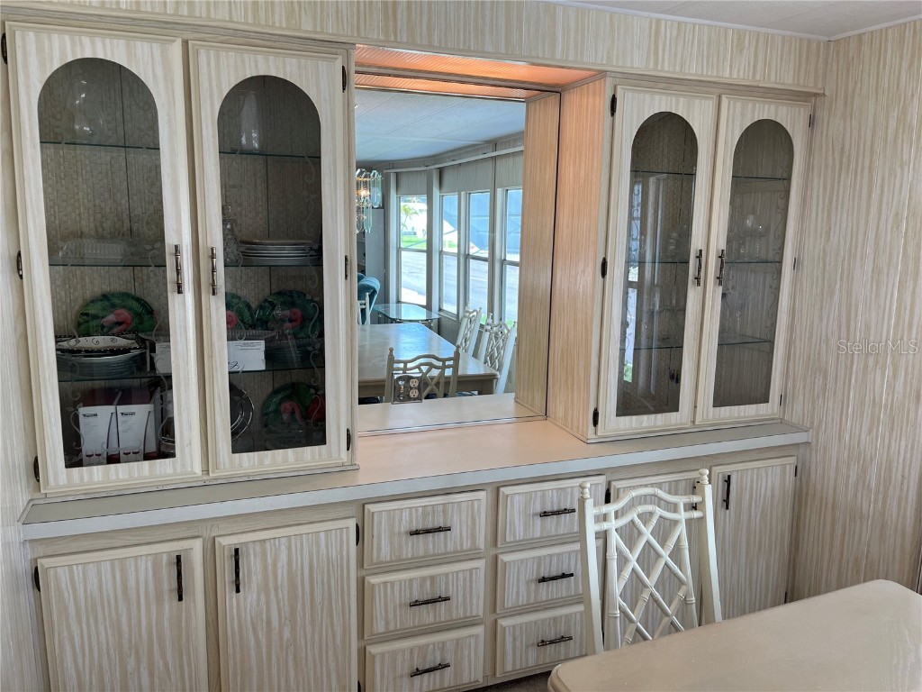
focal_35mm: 26
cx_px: 461
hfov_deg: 67.3
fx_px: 693
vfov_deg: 53.1
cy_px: 346
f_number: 1.6
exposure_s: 1/158
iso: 50
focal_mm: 5.1
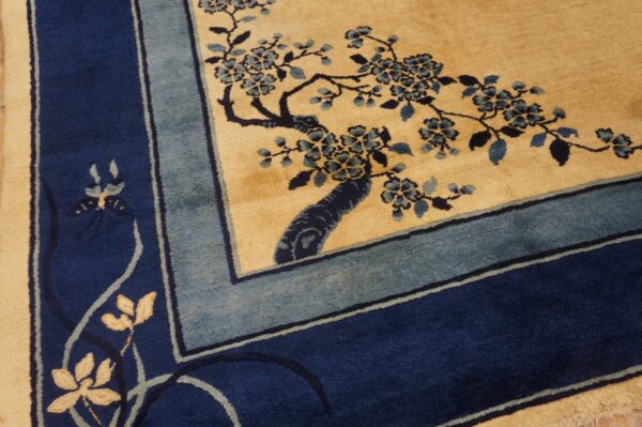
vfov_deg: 36.8
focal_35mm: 36
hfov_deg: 53.2
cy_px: 214
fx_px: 641
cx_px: 321
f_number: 4
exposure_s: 1/60
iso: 800
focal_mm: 24
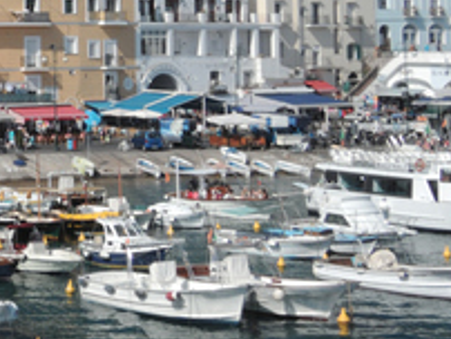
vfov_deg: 12.0
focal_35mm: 121
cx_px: -221
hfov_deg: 15.1
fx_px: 1578
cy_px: -55
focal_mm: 7.5
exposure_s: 1/500
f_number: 6.3
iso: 100
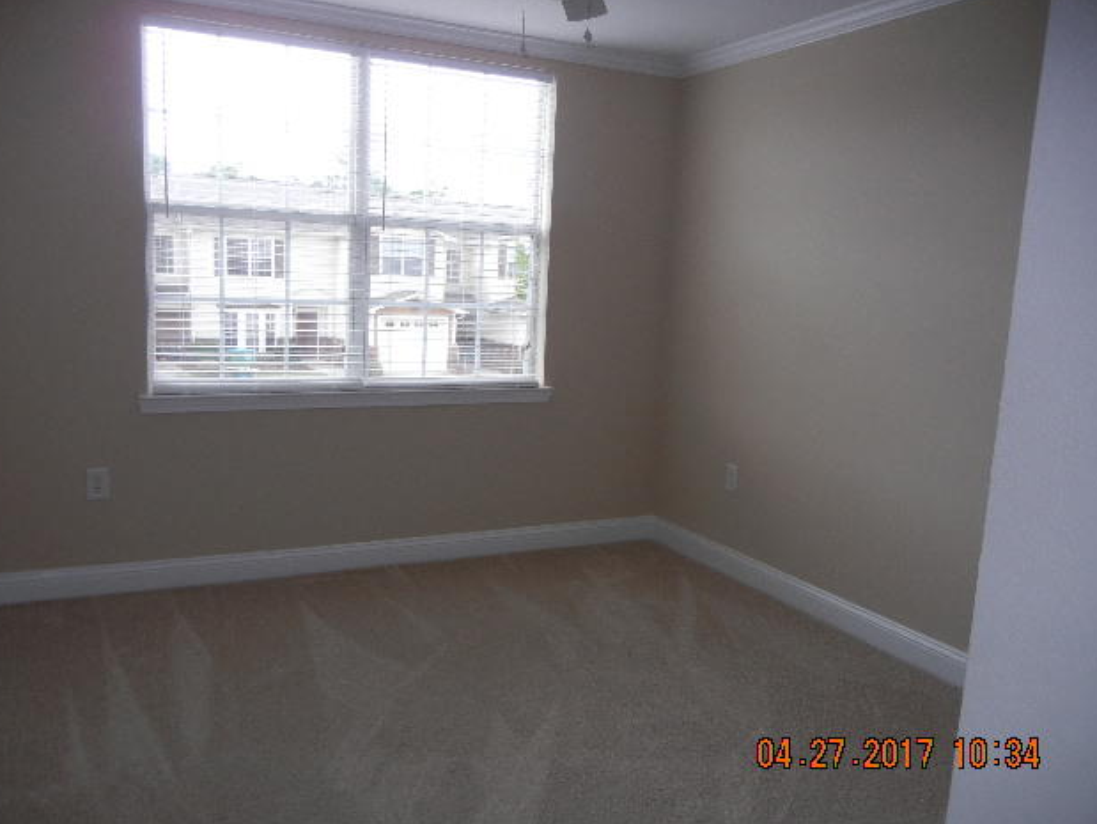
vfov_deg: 45.5
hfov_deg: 58.3
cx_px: 541
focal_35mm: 31
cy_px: 416
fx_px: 983
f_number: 3.5
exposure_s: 1/89
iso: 160
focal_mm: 5.4
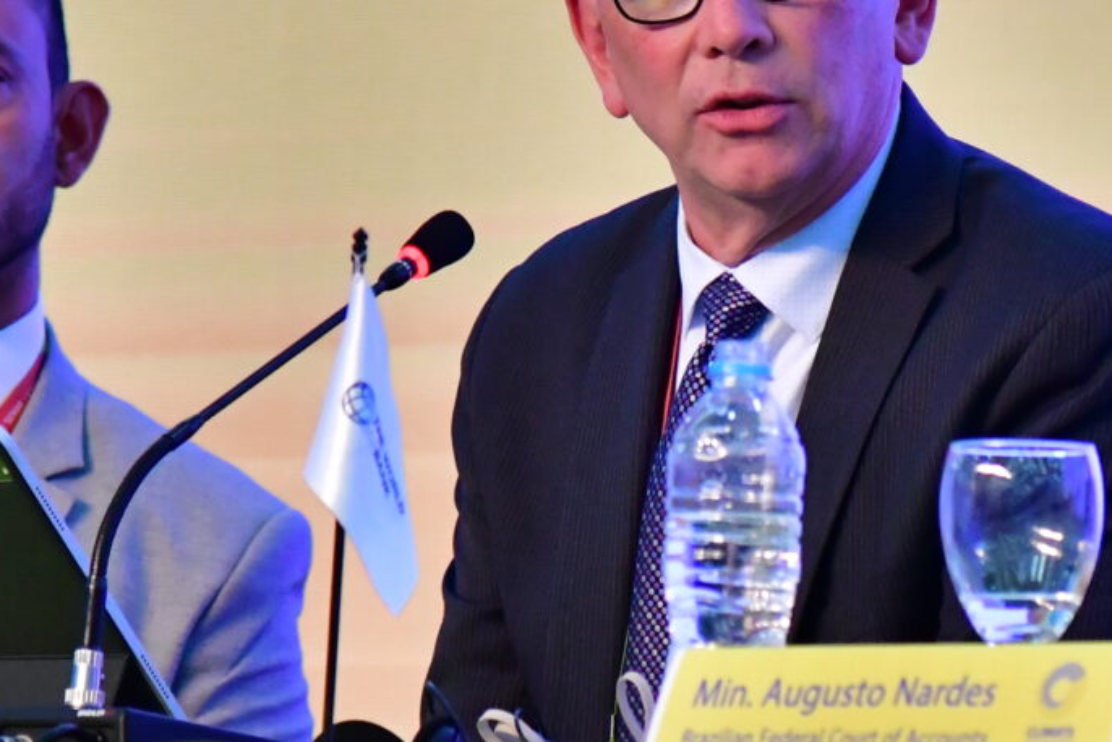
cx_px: 705
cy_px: 367
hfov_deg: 3.8
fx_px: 16593
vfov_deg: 2.6
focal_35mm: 537
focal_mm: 120
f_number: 4
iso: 2500
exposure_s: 1/200
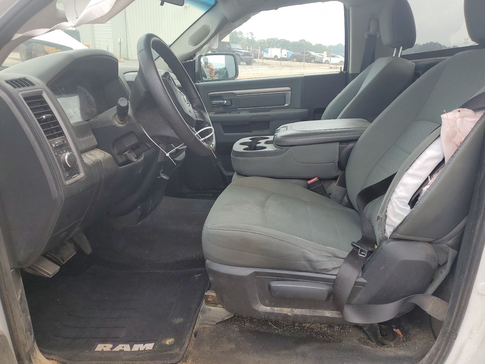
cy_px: 182
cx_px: 242
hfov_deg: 67.3
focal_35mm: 26
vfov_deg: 53.1
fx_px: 364
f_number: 1.5
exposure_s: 1/714
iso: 50
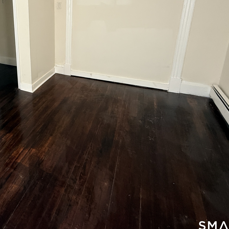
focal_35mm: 26
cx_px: 30
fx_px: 195
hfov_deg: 54.4
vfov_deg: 57.4
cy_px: 53
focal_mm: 2.22
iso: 200
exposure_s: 1/99
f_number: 2.2
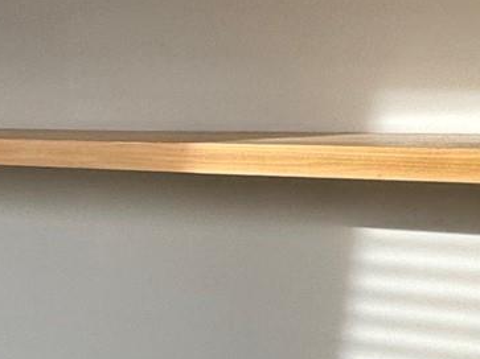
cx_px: -483
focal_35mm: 79
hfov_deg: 17.5
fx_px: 1095
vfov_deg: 18.4
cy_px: 310
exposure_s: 1/99
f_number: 2.2
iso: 80
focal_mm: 2.22
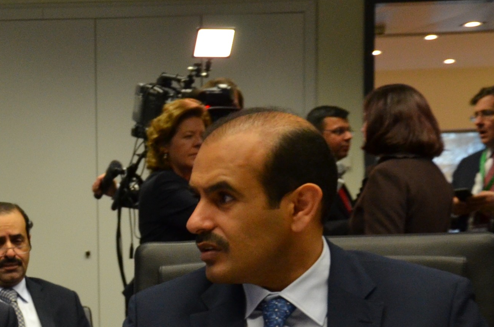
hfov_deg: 15.1
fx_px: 1753
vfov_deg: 10.6
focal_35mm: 128
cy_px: 318
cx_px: -201
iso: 1000
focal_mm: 30
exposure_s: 1/100
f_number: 5
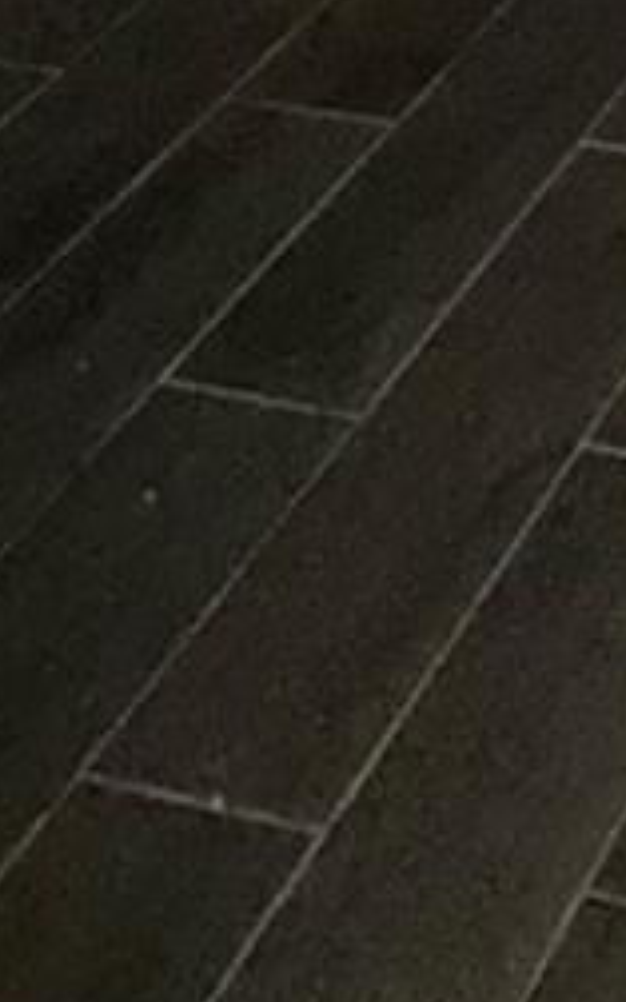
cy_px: -1341
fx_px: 1937
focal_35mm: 71
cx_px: 1511
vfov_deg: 15.7
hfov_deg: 13.4
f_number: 2.2
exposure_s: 1/60
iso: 160
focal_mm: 2.22
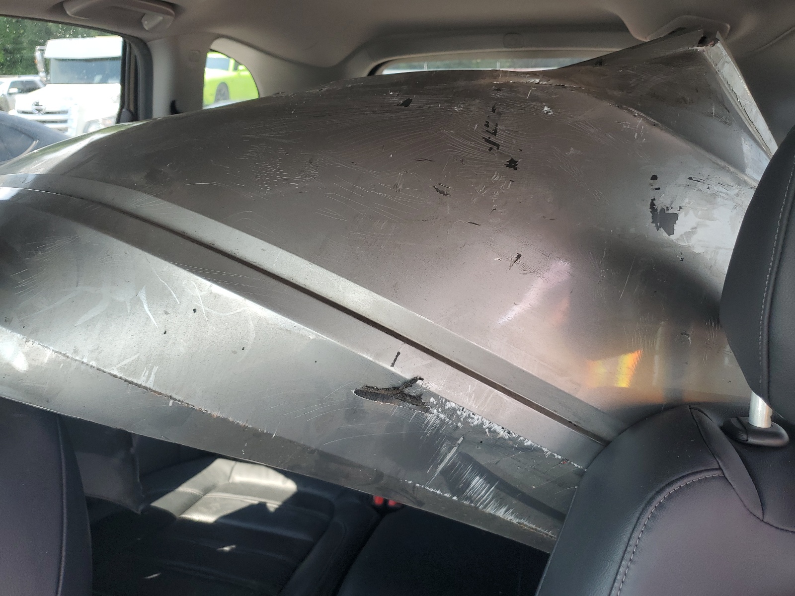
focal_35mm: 26
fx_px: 597
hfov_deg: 67.3
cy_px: 298
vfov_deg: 53.1
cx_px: 398
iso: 50
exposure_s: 1/120
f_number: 1.5
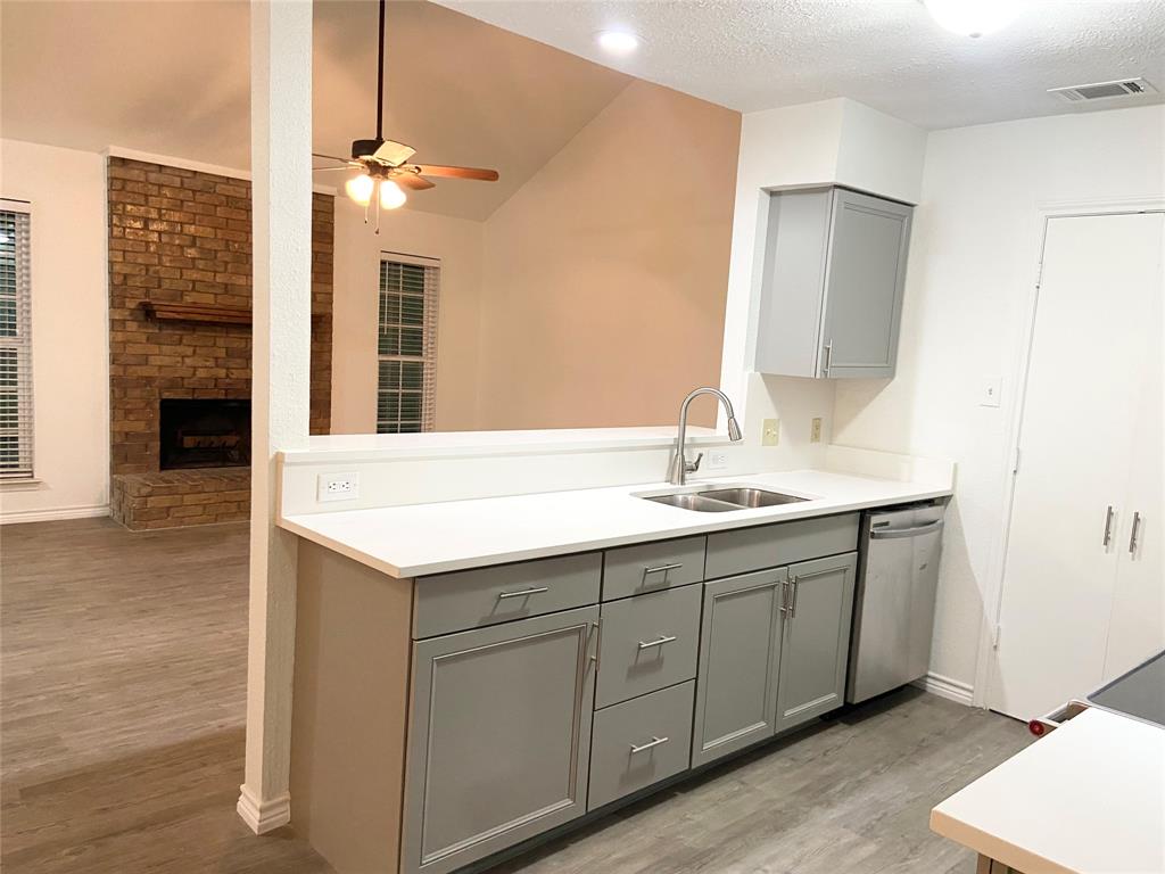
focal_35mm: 26
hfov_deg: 67.3
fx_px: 875
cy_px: 437
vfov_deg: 53.1
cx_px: 582
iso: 250
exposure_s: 1/60
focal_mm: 4.25
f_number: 1.8
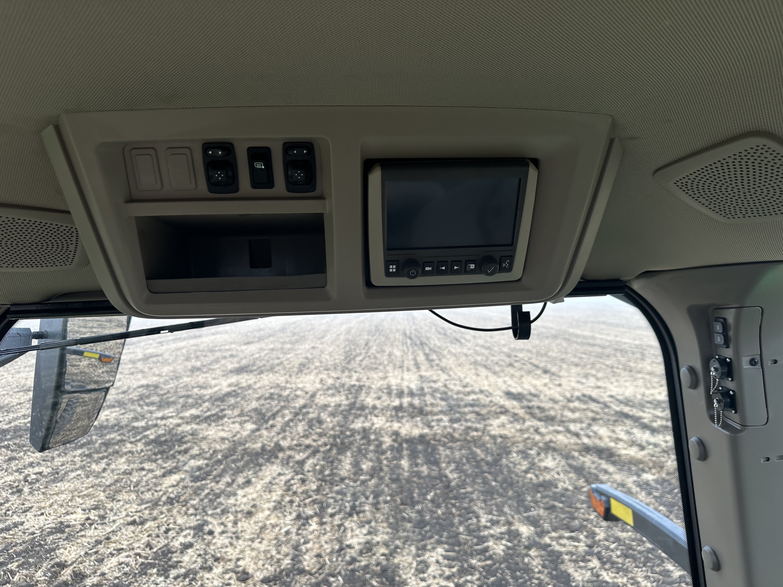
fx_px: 543
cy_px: 294
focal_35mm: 24
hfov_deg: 71.6
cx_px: 392
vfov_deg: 56.8
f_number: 1.78
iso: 64
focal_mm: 6.86
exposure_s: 1/130
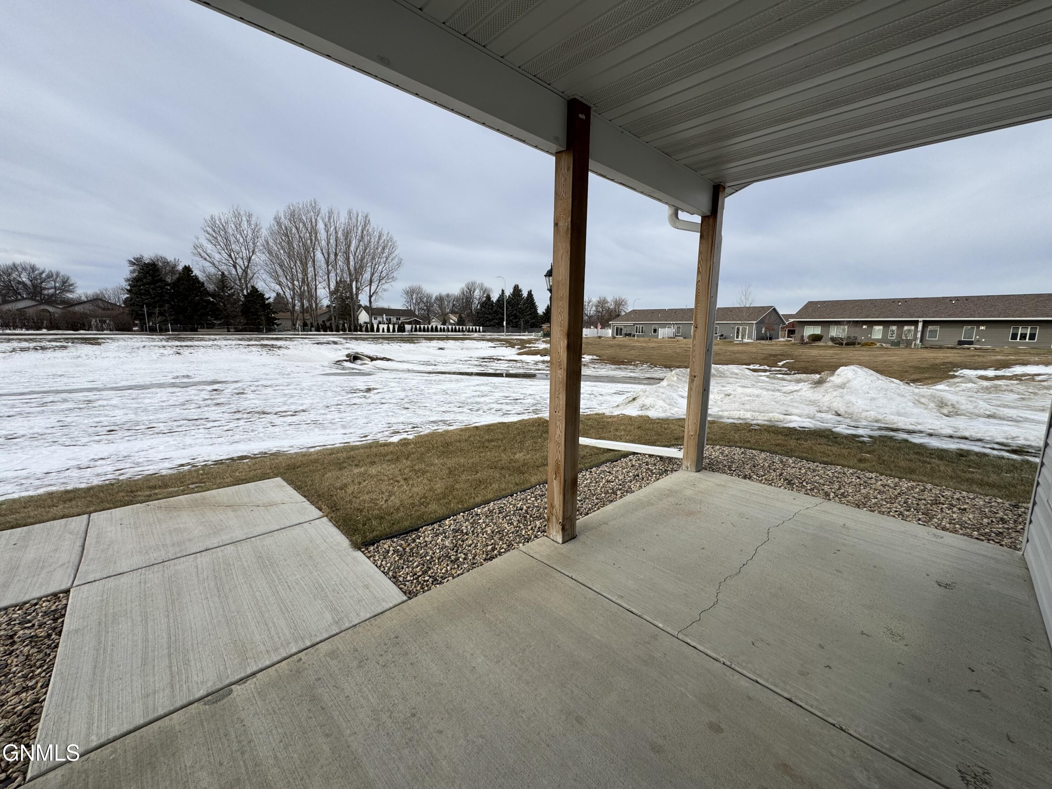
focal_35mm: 14
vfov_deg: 85.7
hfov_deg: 102.1
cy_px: 394
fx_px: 425
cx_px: 526
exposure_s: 1/1395
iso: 40
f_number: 2.2
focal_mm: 2.22
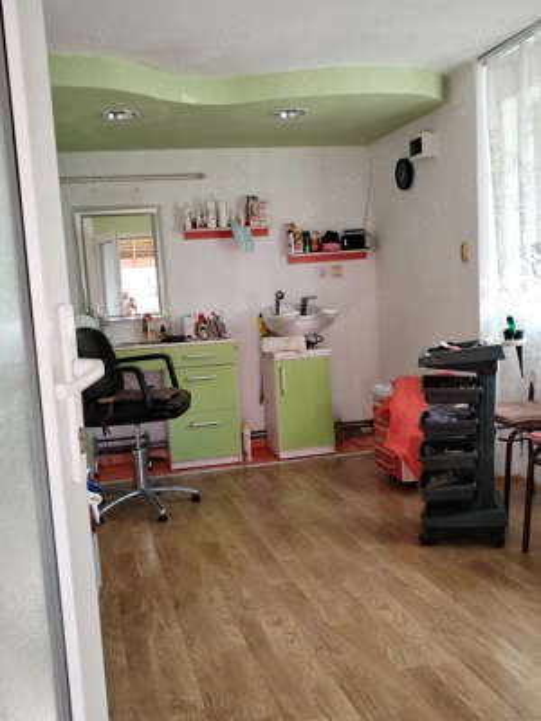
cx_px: 270
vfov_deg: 55.4
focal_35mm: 33
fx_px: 688
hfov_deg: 42.9
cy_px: 360
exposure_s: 1/30
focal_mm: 4.75
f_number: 1.8
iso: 580
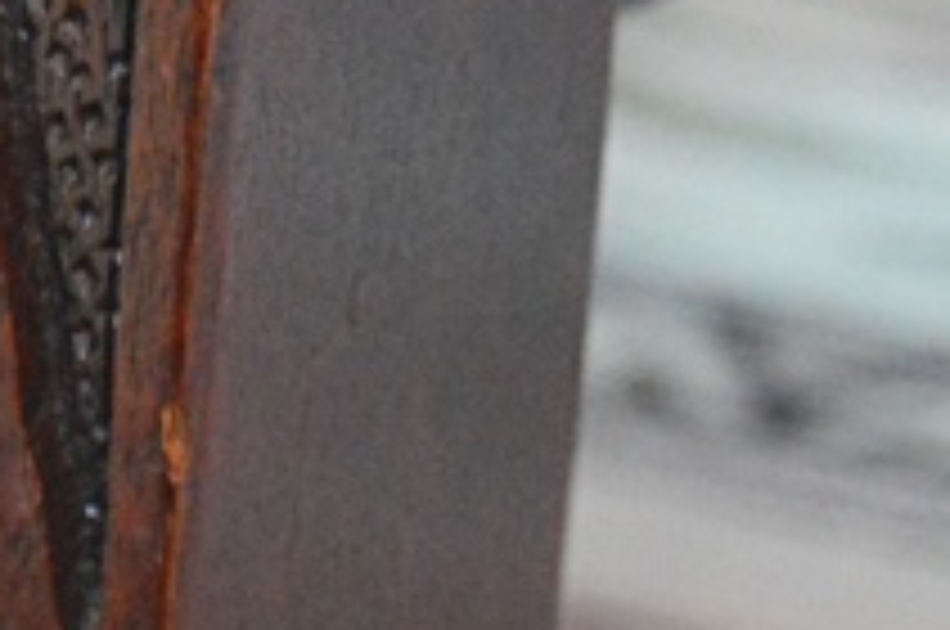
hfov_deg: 9.0
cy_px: 497
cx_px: 302
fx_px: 6007
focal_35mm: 228
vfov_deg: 6.0
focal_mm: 32
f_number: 4.5
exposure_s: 1/25
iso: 3200
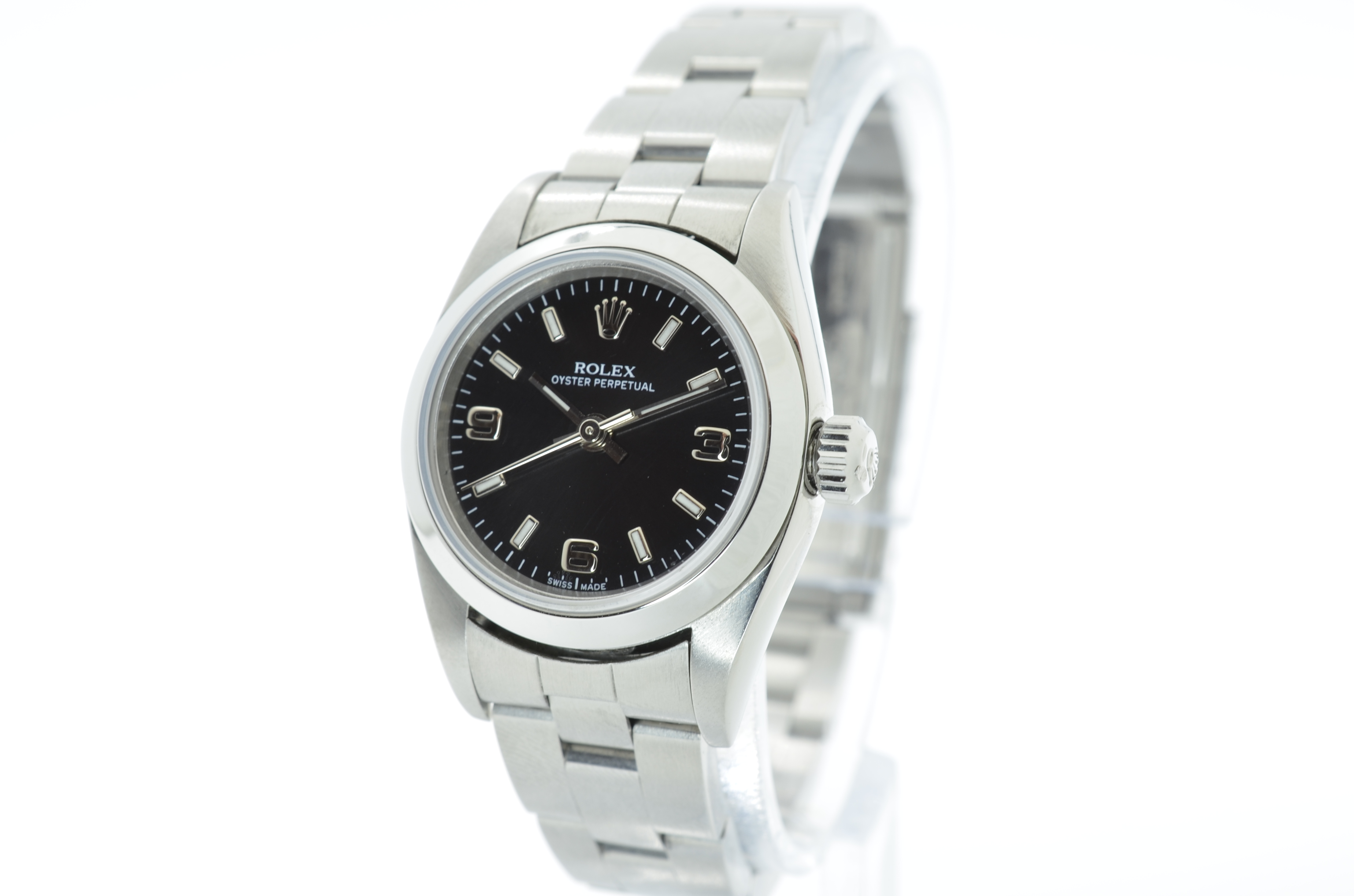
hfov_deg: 33.5
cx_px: 677
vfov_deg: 22.5
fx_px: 2252
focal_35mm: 60
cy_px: 448
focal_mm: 40
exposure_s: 1/15
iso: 160
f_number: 13
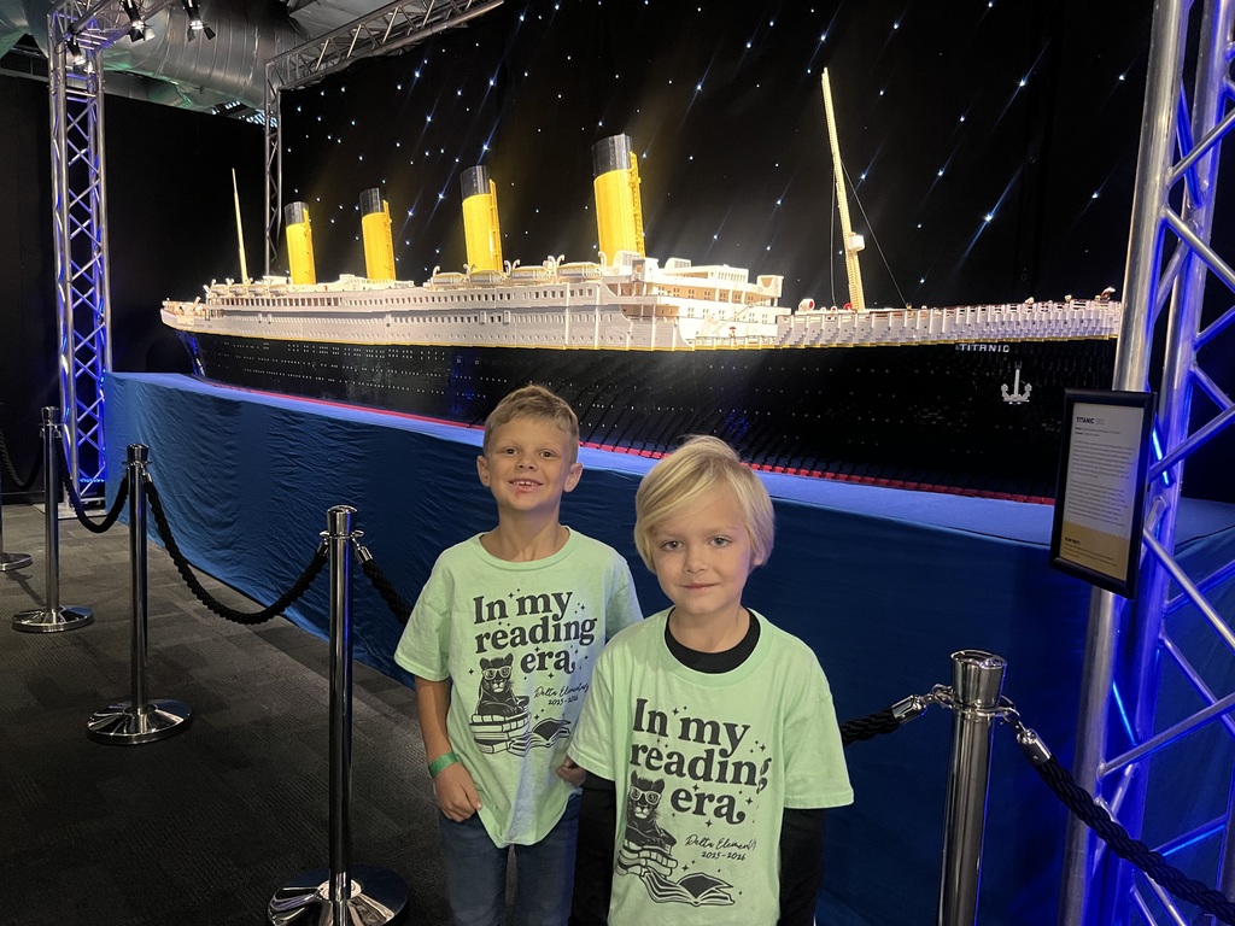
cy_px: 463
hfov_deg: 67.3
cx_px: 618
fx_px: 928
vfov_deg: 53.1
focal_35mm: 26
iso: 640
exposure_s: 1/30
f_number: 1.5
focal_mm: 5.7
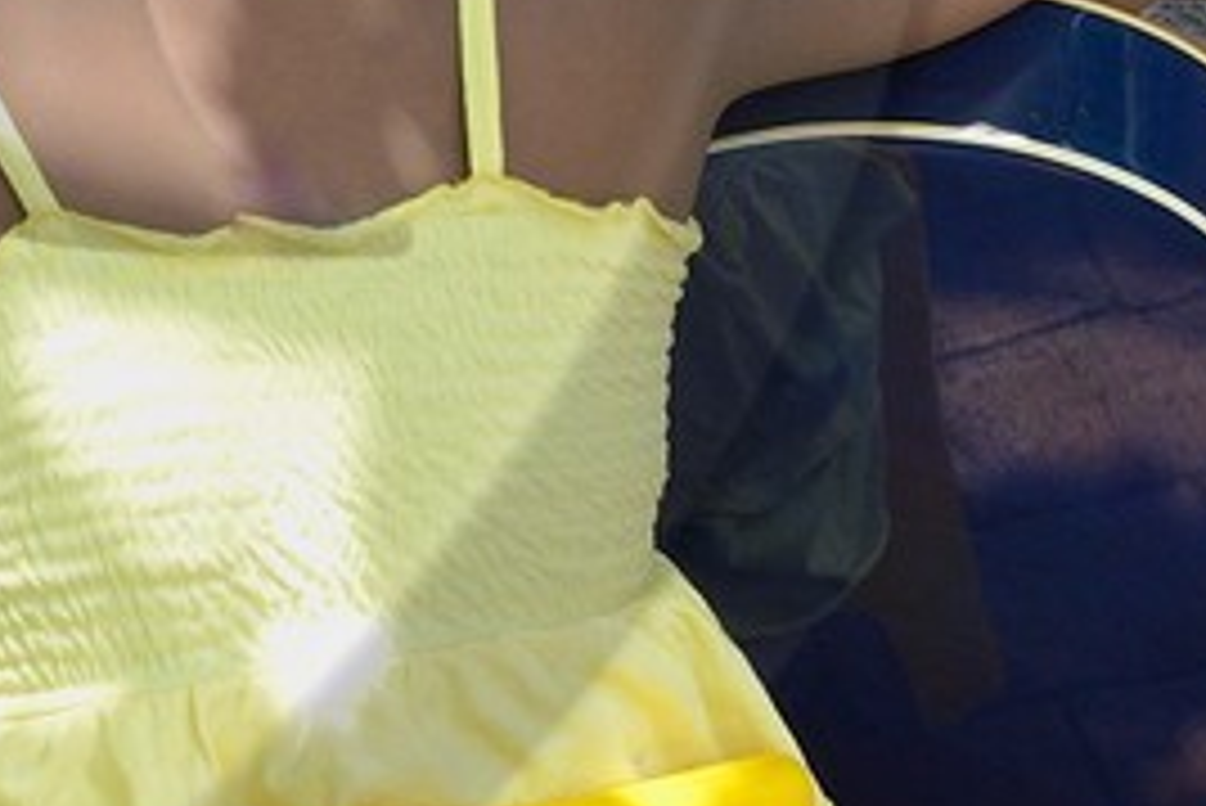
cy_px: -477
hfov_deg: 11.1
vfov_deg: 7.8
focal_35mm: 173
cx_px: -891
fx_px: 5798
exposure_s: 1/250
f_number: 8
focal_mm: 29
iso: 400
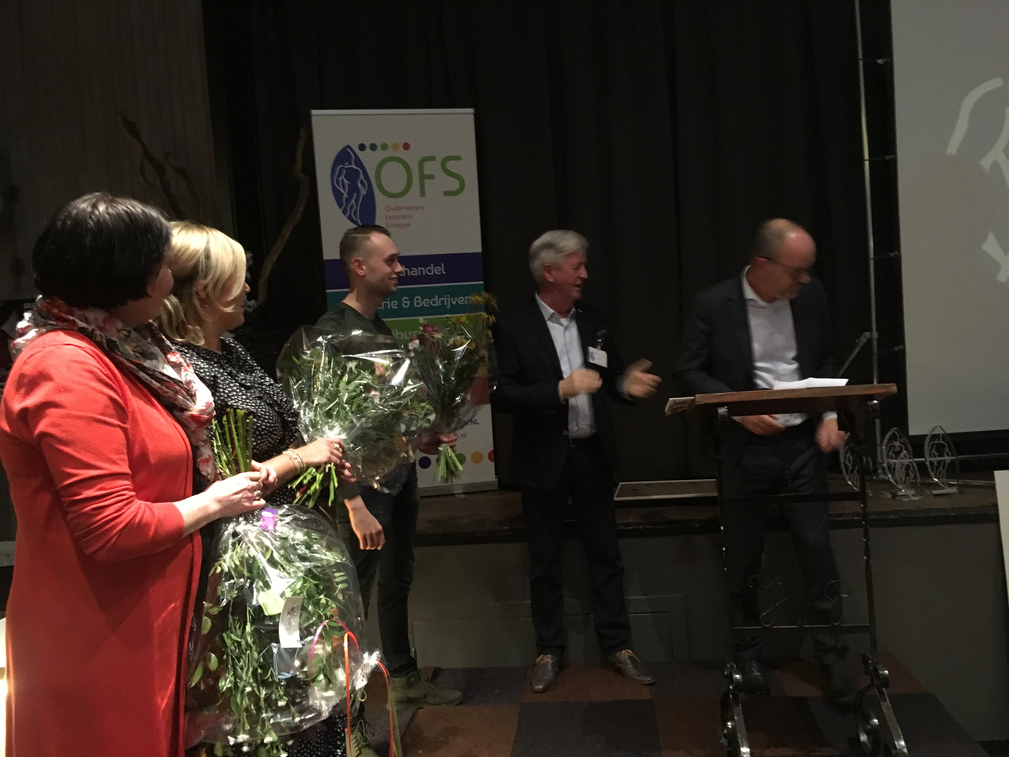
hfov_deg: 61.7
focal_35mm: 29
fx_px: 845
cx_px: 504
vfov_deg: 48.2
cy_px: 378
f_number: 2.2
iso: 500
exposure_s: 1/17
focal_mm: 4.15
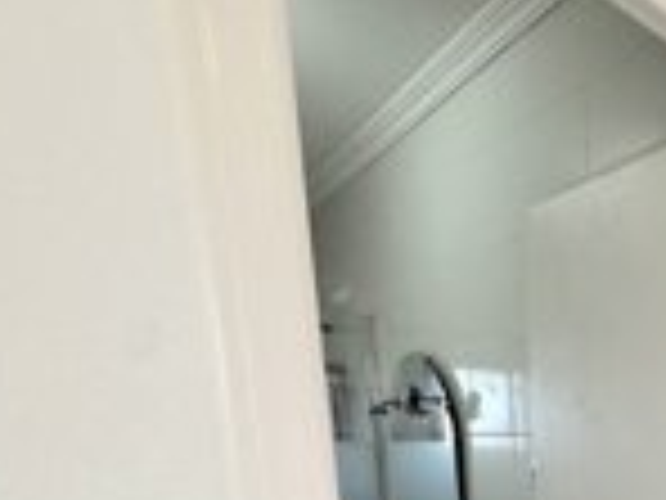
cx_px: 747
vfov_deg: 33.9
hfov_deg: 41.7
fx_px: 654
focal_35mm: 34
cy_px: 599
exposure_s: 1/100
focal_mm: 2.22
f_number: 2.2
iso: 50
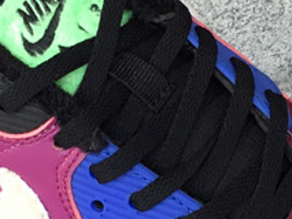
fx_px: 1106
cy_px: 151
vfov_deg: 11.3
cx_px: 132
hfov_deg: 15.0
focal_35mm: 131
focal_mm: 3.3
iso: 25
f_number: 2.4
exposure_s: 1/100
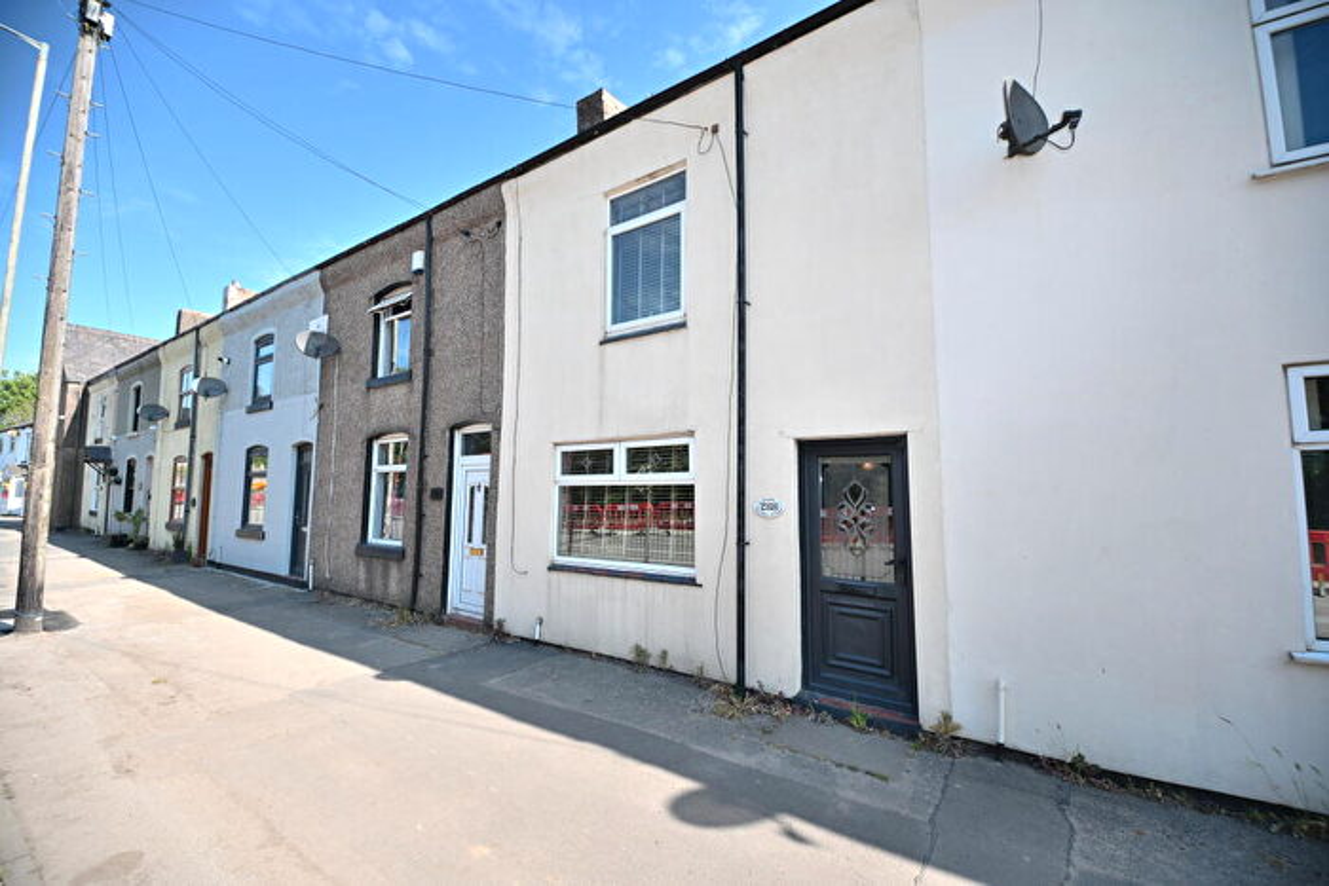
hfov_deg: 100.4
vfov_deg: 77.4
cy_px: 443
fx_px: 554
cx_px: 664
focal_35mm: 15
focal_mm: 15
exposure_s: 1/250
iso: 100
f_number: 5.6
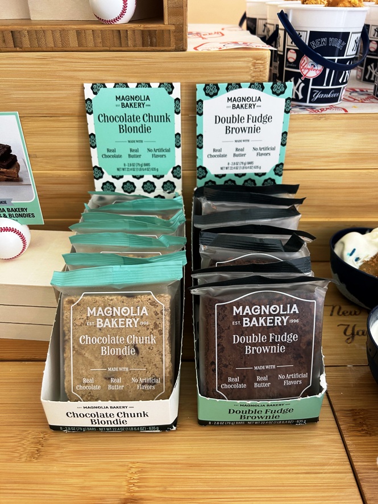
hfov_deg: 53.1
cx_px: 189
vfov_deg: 67.3
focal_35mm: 26
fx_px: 379
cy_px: 252
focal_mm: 5.7
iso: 125
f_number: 1.5
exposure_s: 1/60
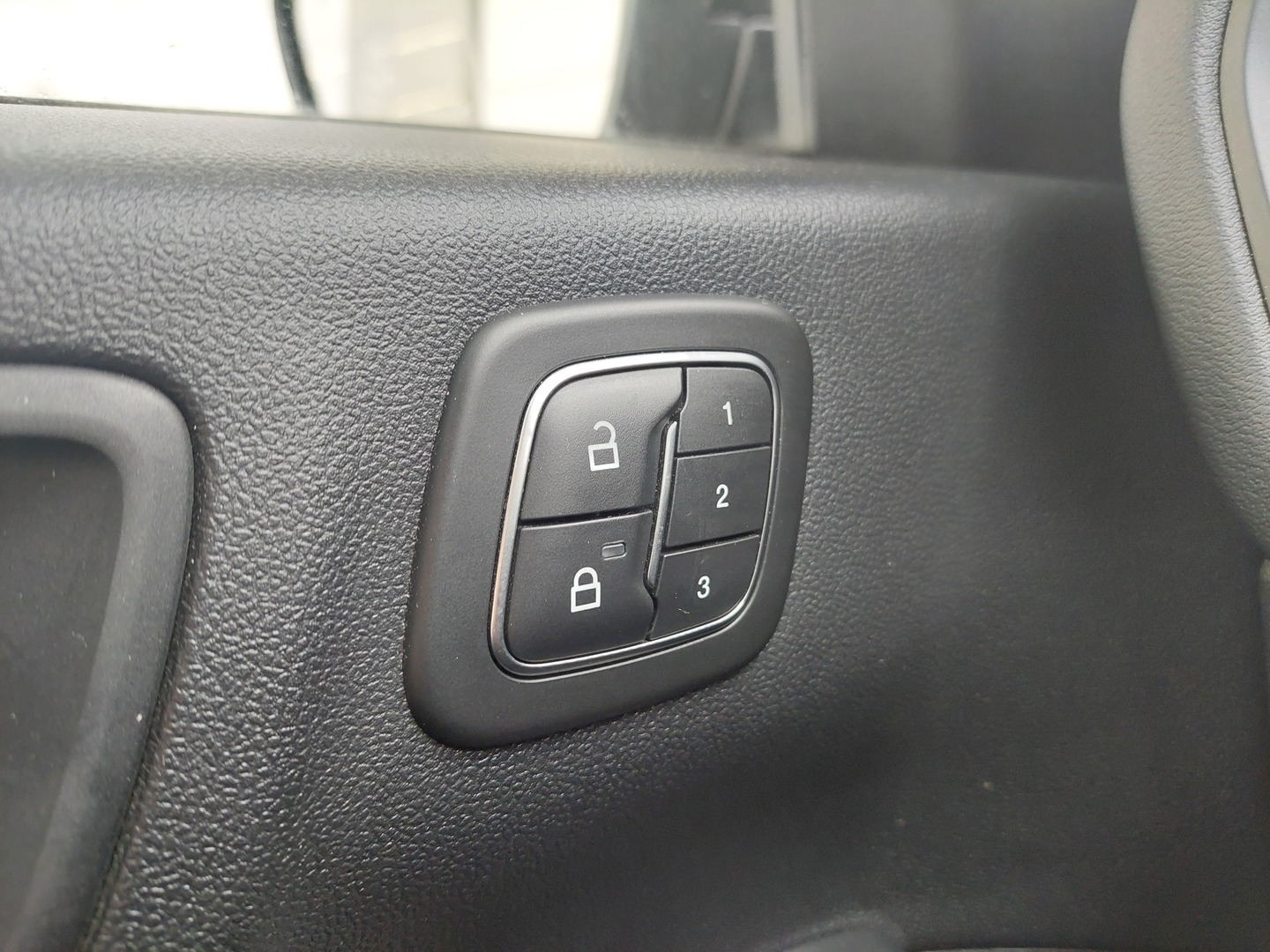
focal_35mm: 25
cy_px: 476
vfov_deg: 54.9
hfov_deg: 69.4
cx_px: 635
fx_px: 917
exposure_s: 1/60
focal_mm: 5.23
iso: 200
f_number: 1.8
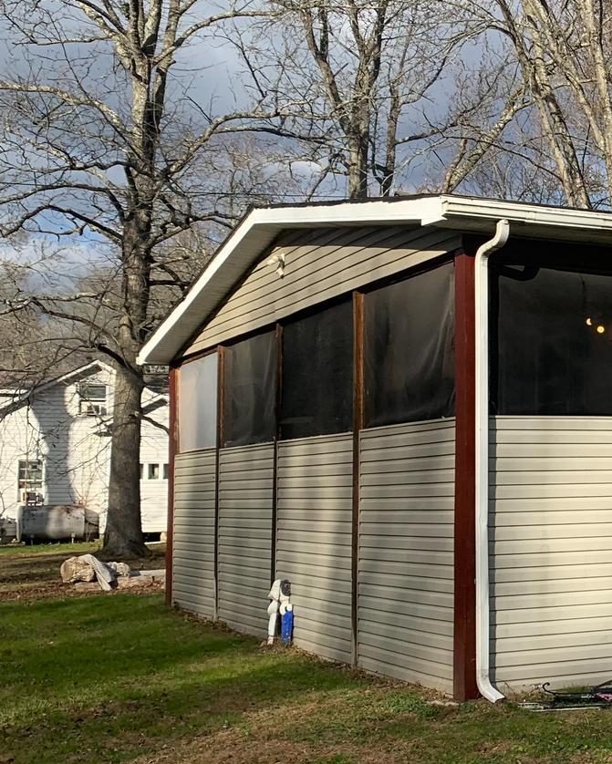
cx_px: 817
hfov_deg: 21.9
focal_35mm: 62
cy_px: 357
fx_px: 1403
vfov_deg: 30.5
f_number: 1.8
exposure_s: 1/2075
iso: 25
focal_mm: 4.25
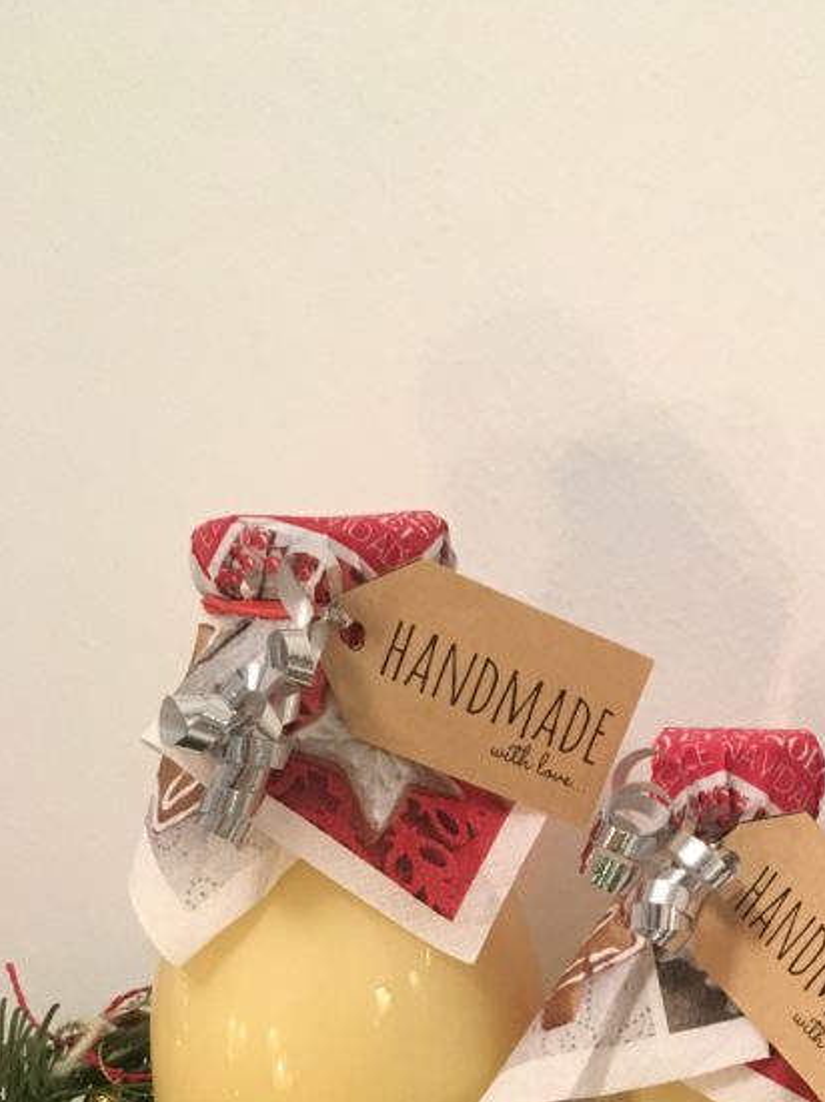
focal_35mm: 54
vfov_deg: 33.5
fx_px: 1717
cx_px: 735
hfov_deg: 26.2
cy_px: 1006
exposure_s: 1/17
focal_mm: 4.15
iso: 200
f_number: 2.2
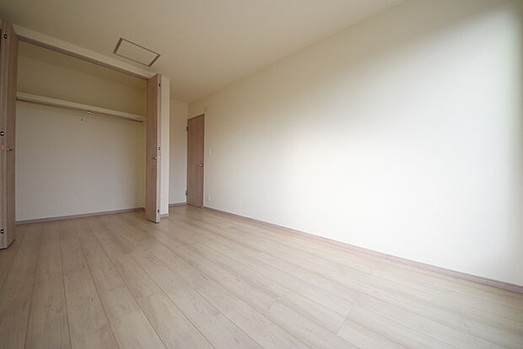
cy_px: 174
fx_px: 174
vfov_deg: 90.1
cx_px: 262
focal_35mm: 12
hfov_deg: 112.6
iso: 400
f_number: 4.5
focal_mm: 8
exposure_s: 1/80
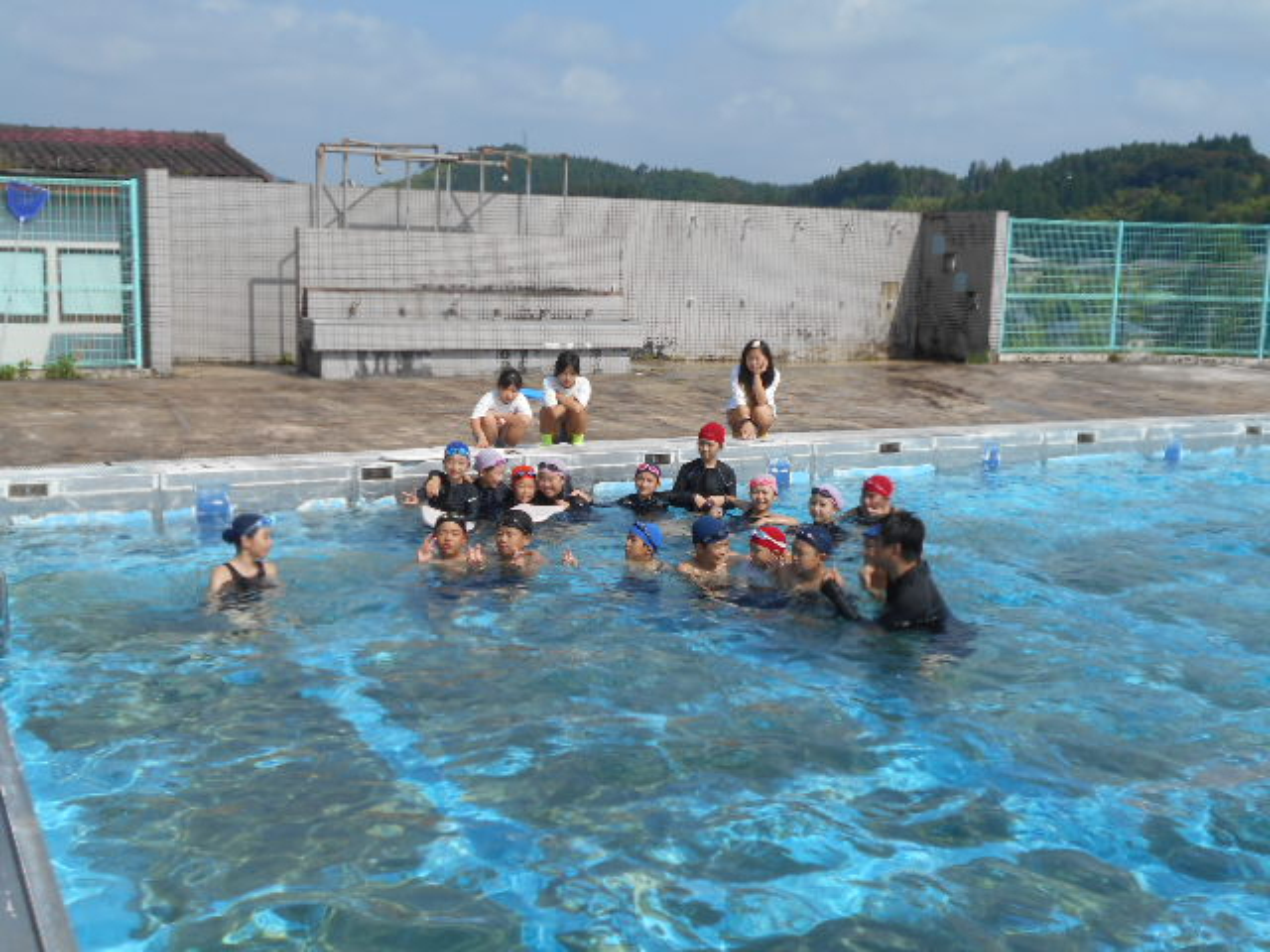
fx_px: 1431
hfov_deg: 47.9
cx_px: 635
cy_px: 476
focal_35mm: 39
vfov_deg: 36.8
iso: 80
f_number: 3.9
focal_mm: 6.7
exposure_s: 1/1000
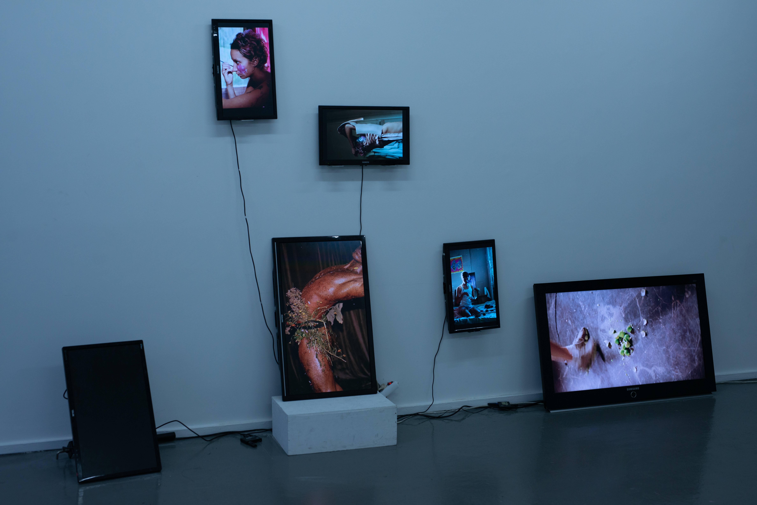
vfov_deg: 27.0
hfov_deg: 39.6
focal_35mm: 50
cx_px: 378
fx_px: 1052
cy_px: 252
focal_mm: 50
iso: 800
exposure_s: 1/250
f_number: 3.5
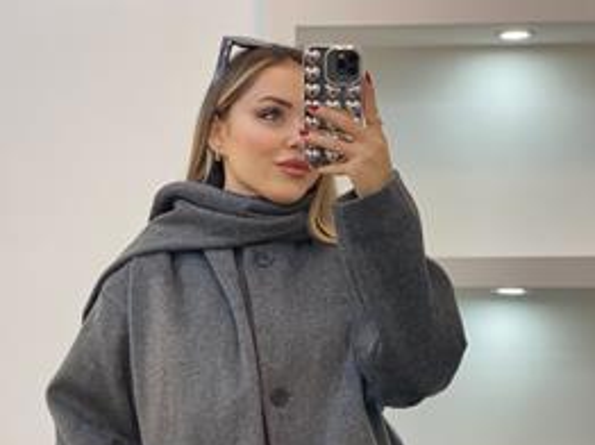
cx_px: 261
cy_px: 358
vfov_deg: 17.8
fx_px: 1408
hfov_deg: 23.8
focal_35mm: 82
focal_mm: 6
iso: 100
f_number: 2
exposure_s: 1/100
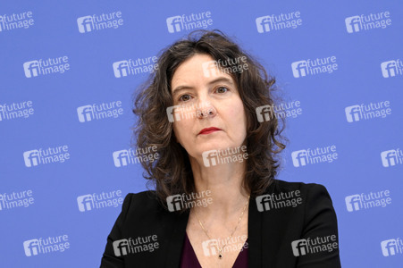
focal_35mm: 125
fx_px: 1398
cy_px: 134
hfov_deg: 16.4
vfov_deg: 11.0
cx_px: 202
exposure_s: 1/400
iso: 5000
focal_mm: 125
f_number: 6.3
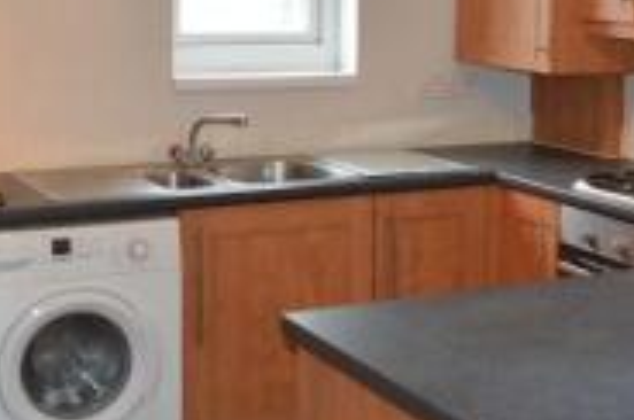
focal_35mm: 70
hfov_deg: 28.2
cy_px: 102
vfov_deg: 19.2
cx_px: 527
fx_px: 1231
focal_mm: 18
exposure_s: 1/100
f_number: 4
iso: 400
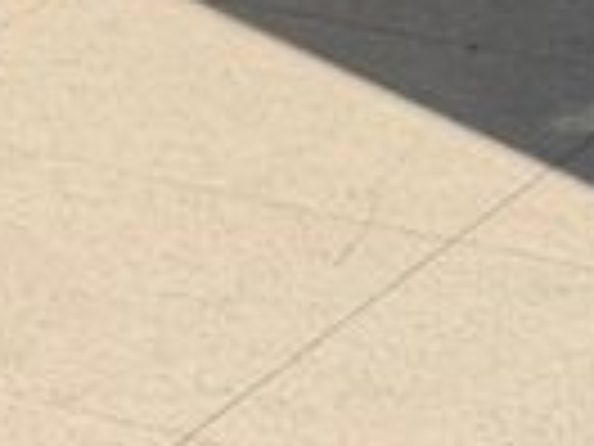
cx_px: -1035
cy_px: -779
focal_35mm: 279
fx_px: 4788
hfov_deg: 6.6
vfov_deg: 5.1
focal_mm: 6.76
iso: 100
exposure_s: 1/2577
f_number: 1.78
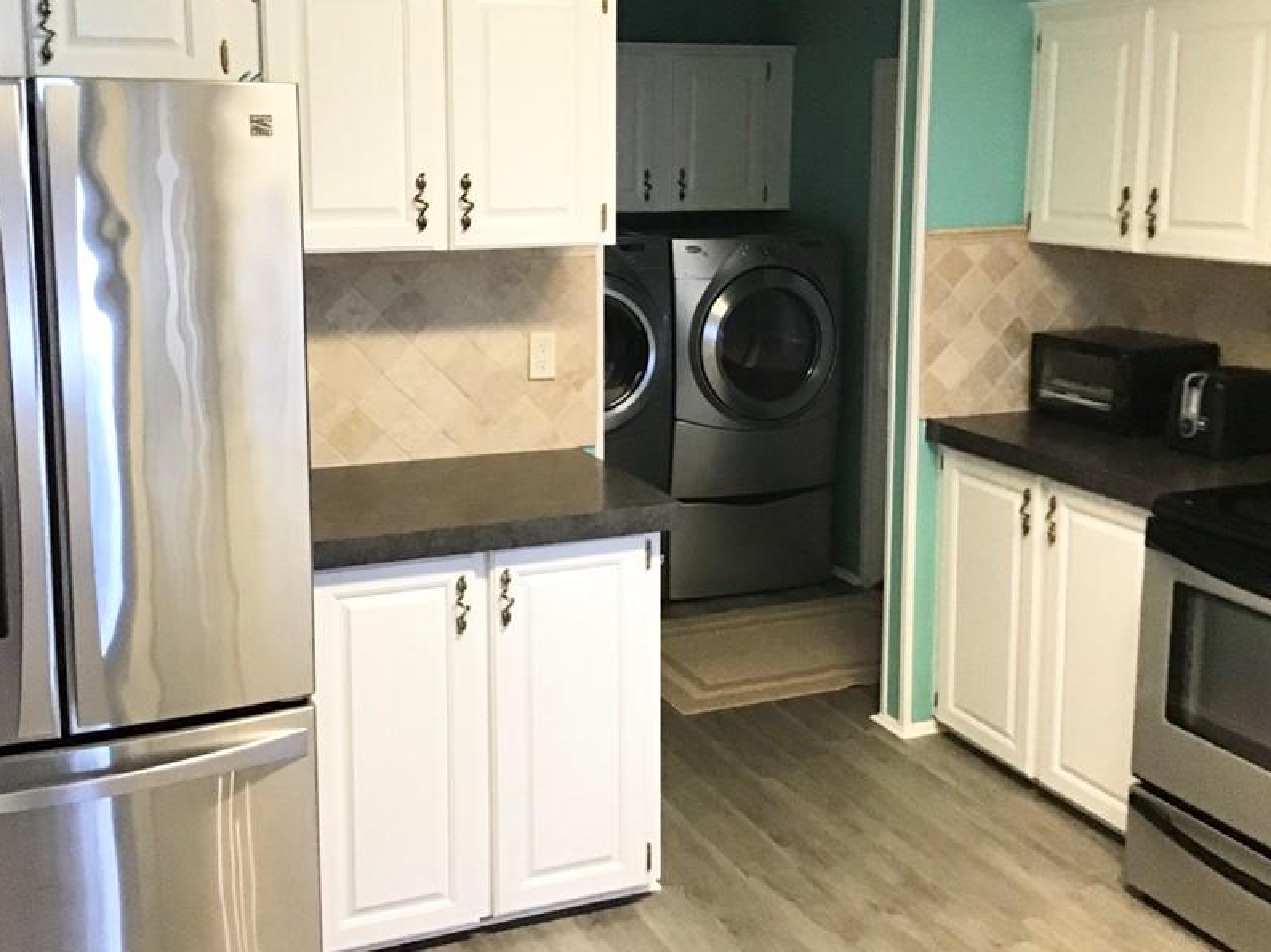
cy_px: 370
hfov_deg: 46.8
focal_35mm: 40
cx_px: 583
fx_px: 1468
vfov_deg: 35.8
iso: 160
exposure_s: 1/30
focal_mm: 3.3
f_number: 2.4
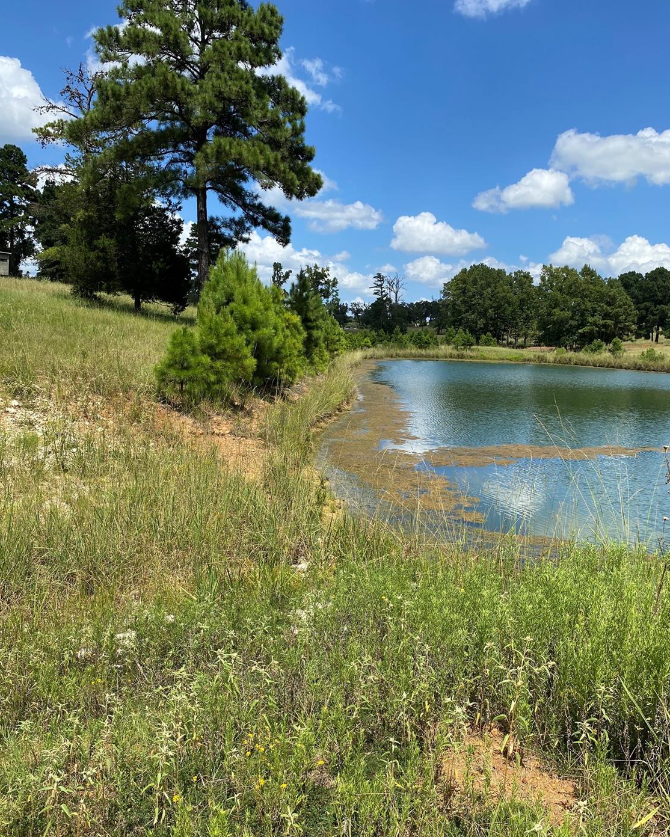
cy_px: 428
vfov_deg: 62.2
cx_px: 333
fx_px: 694
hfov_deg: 51.5
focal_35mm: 28
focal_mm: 4.25
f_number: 1.8
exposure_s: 1/2688
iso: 32
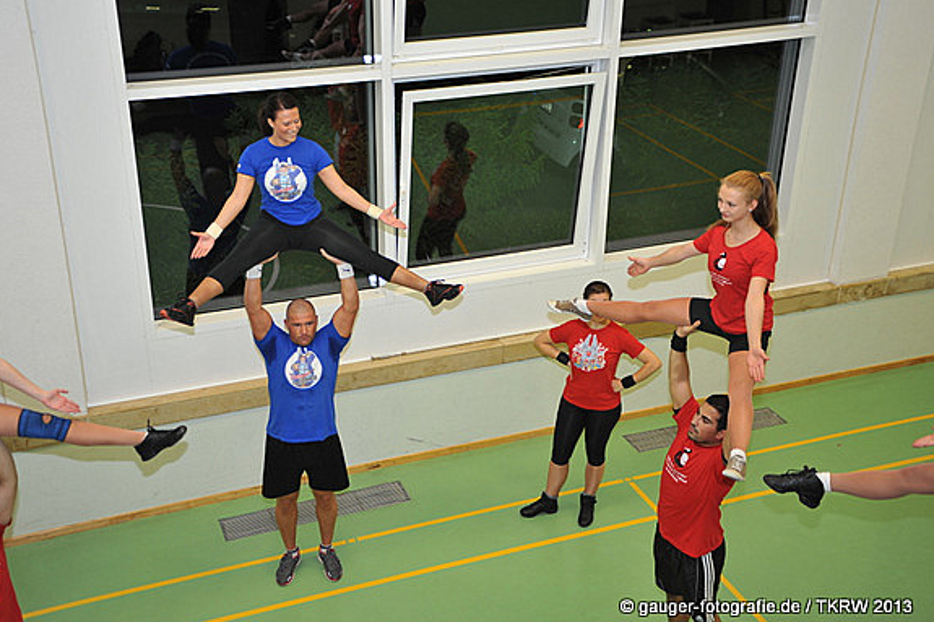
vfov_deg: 28.1
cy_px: 313
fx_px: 1245
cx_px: 452
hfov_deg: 41.1
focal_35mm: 48
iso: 640
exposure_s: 1/250
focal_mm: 46
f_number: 2.8
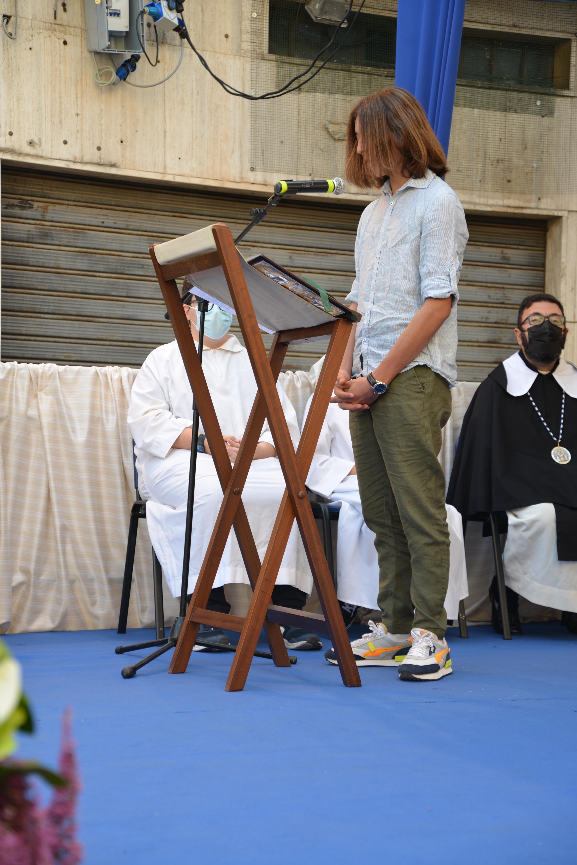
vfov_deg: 29.6
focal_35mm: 68
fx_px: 1633
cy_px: 432
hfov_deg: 20.0
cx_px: 288
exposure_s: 1/60
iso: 100
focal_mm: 68
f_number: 4.5
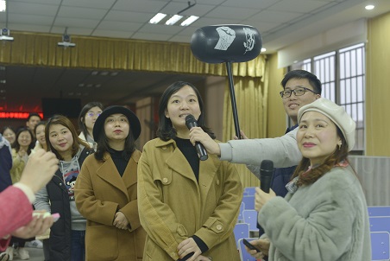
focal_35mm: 50
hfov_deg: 39.6
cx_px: 195
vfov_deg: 27.0
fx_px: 542
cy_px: 130
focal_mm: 50
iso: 1000
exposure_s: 1/60
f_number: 3.2
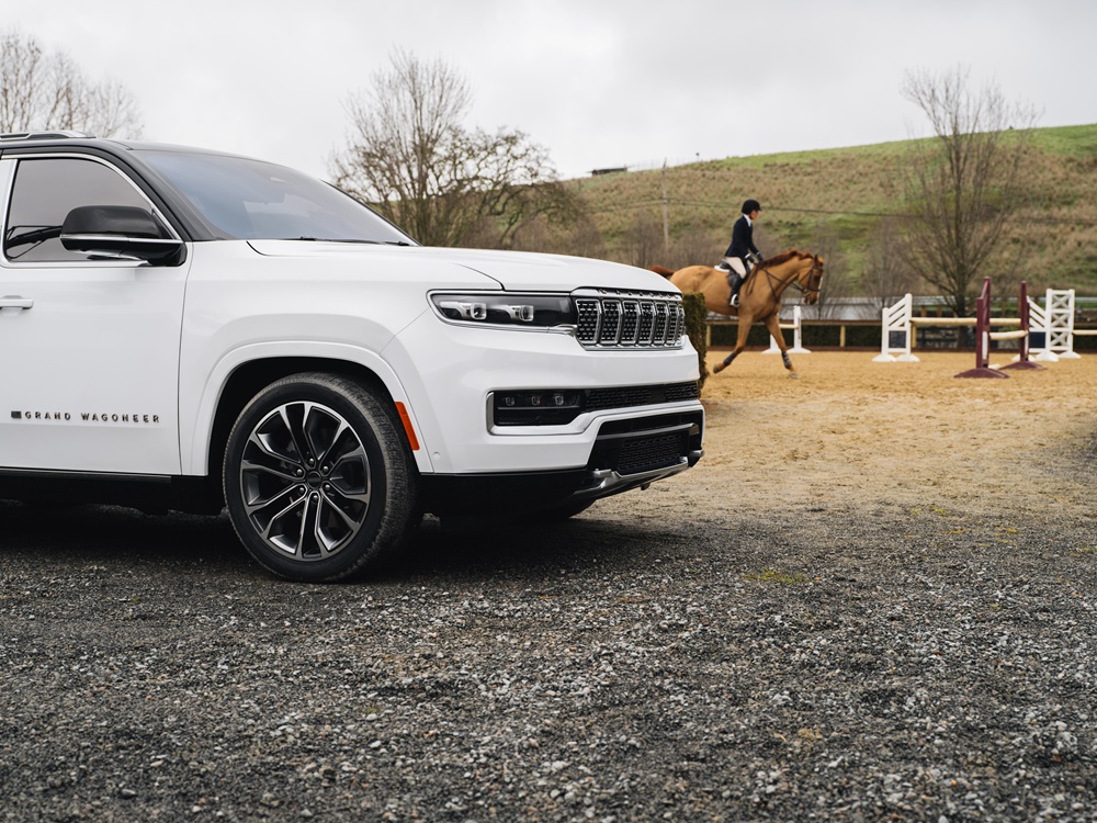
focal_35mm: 45
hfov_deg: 42.1
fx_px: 1426
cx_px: 548
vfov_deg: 32.2
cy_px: 412
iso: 100
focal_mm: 57.5
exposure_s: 1/200
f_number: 5.6
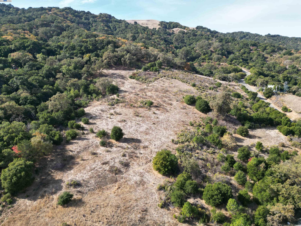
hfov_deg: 71.6
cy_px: 113
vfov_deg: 56.8
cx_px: 150
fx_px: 209
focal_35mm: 24
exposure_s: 1/1600
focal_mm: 6.72
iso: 200
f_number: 1.7
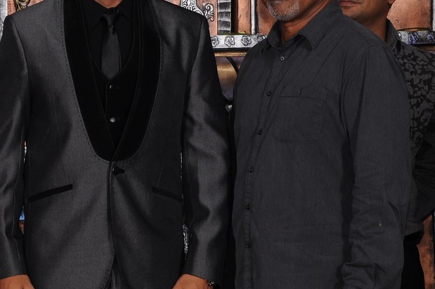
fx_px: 2281
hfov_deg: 10.7
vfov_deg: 7.2
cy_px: 176
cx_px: -106
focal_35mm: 189
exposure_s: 1/160
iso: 250
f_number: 10
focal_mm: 48
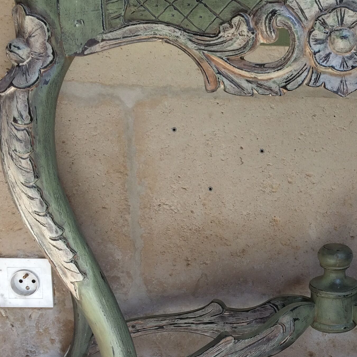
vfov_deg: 27.5
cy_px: 239
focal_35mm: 62
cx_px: 368
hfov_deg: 26.1
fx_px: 723
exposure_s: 1/50
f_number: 2.2
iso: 32
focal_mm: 4.15
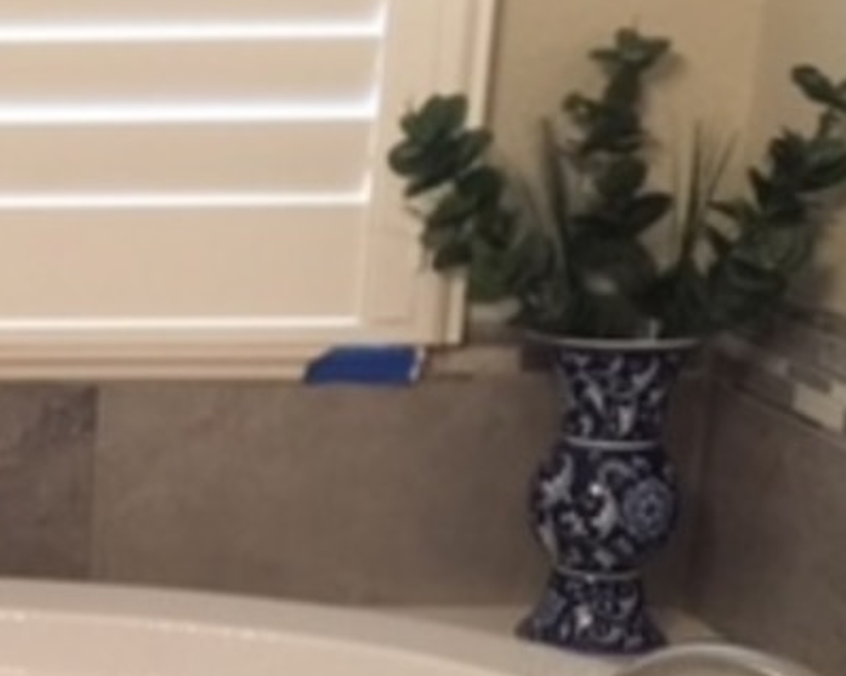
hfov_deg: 18.0
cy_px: 627
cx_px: -422
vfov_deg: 16.0
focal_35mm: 95
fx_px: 2377
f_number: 2.2
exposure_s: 1/15
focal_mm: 4.15
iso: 100
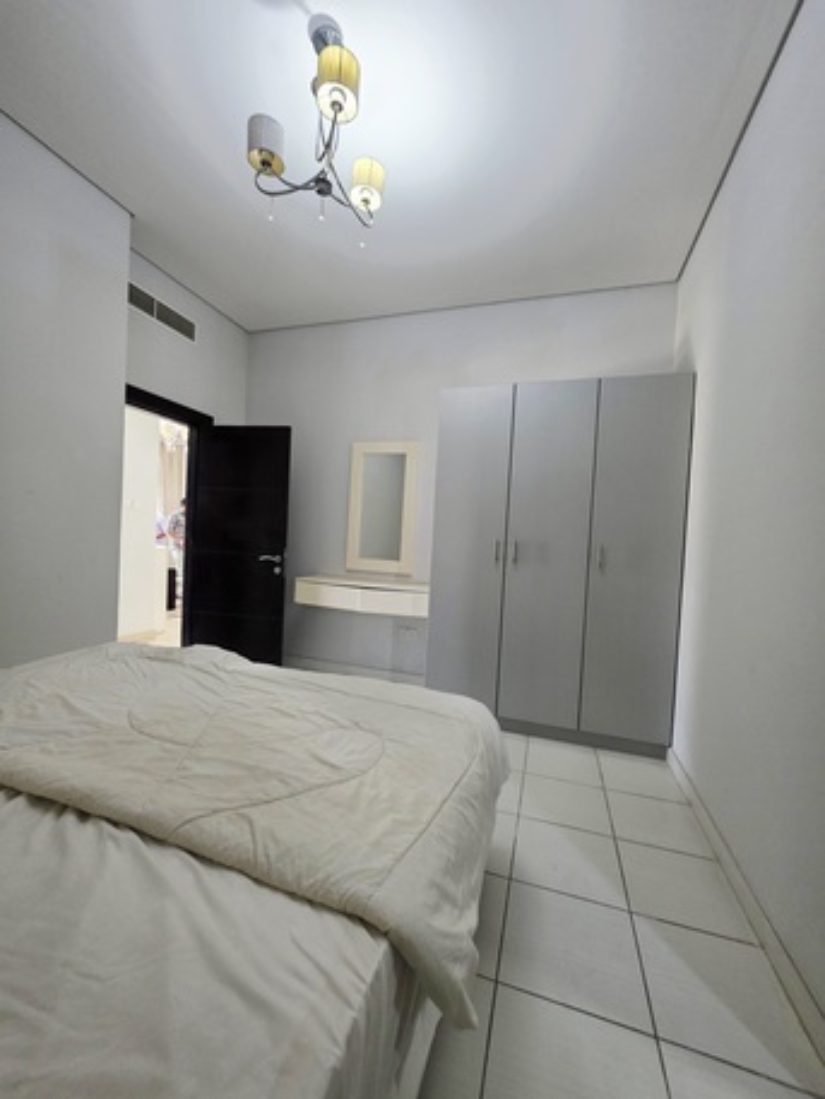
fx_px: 413
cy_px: 550
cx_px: 412
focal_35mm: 13
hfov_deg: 89.9
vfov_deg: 106.2
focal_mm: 2.2
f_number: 1.9
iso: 250
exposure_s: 1/50.3
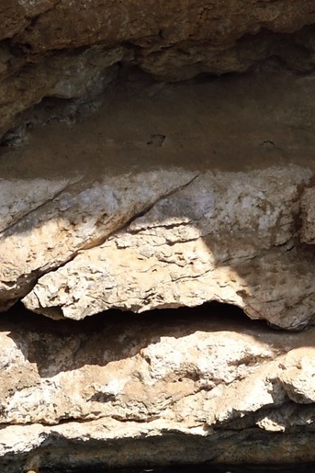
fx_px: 6133
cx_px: 187
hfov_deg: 2.9
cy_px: 1045
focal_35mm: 467
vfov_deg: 4.3
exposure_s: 1/160
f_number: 14
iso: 200
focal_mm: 100
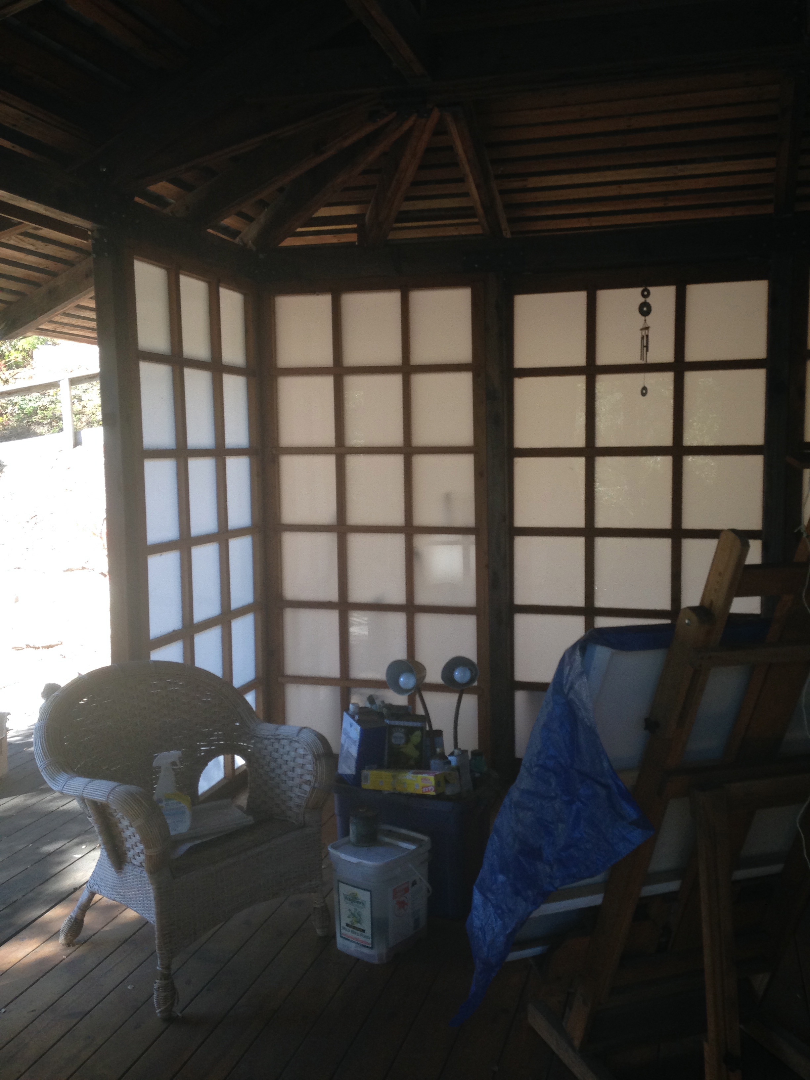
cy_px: 540
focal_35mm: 33
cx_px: 405
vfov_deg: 55.4
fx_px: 1030
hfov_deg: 42.9
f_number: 2.4
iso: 80
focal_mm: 4.12
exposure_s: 1/120
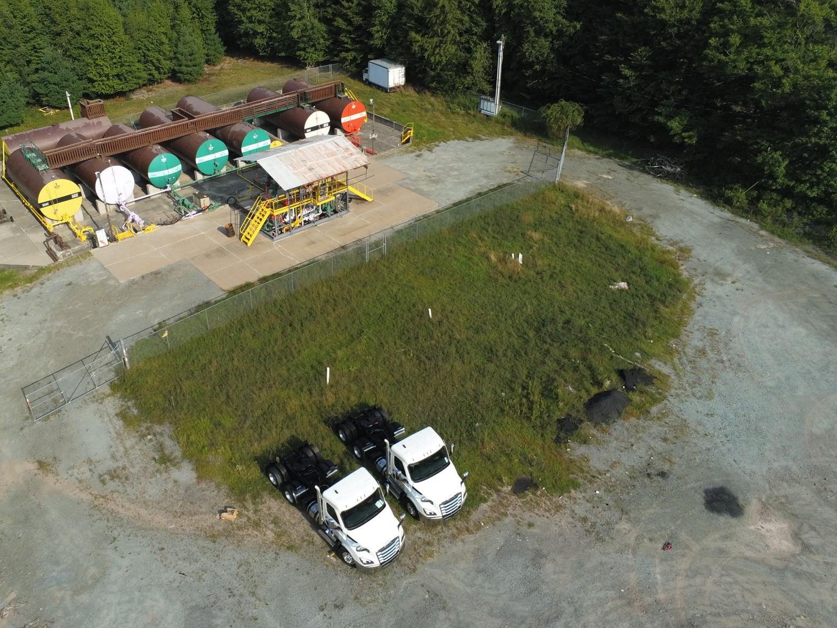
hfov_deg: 59.5
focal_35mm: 30
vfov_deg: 46.7
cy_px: 278
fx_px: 725
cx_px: 338
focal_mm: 4
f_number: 2.4
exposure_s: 1/1923
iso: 152
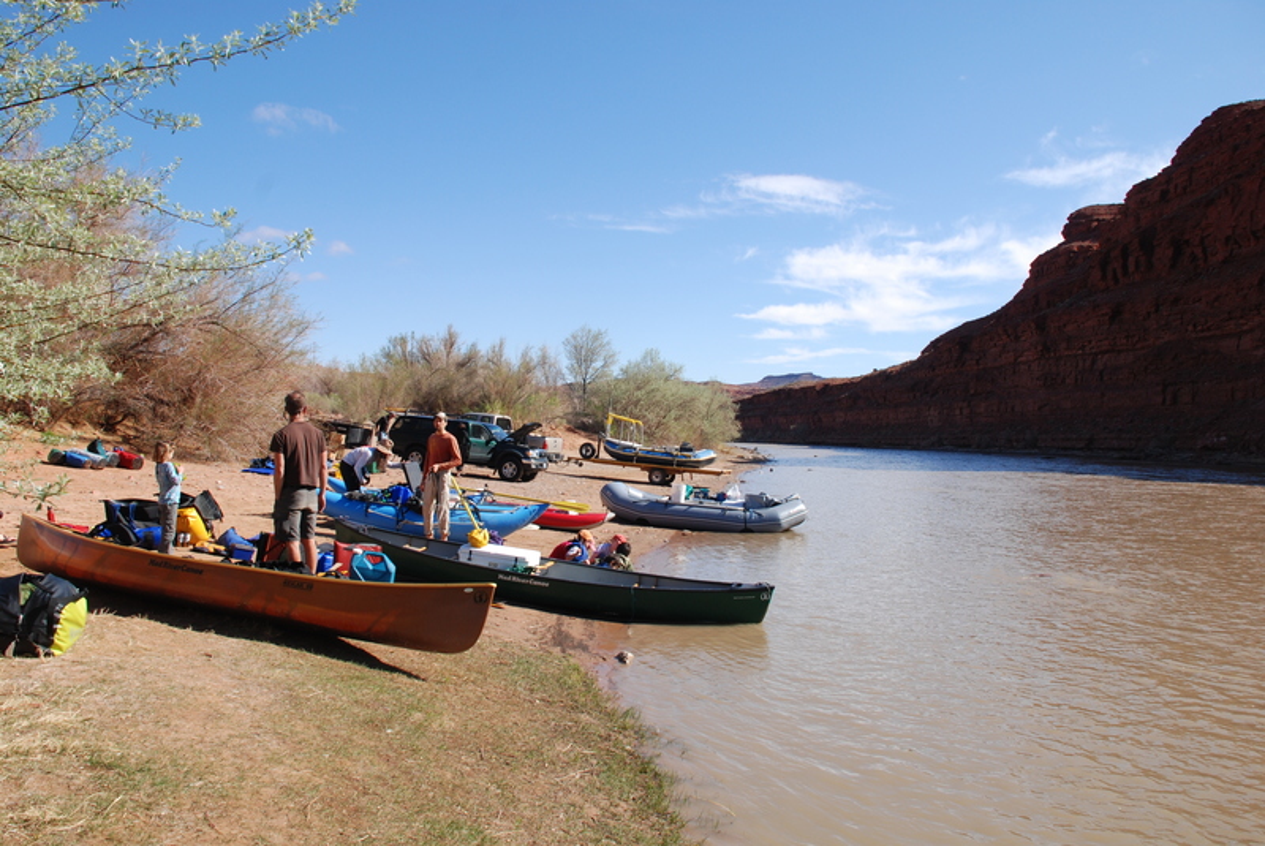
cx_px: 632
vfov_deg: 43.7
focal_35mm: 30
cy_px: 423
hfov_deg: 61.9
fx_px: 1055
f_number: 8
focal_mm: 20
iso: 160
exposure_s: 1/250
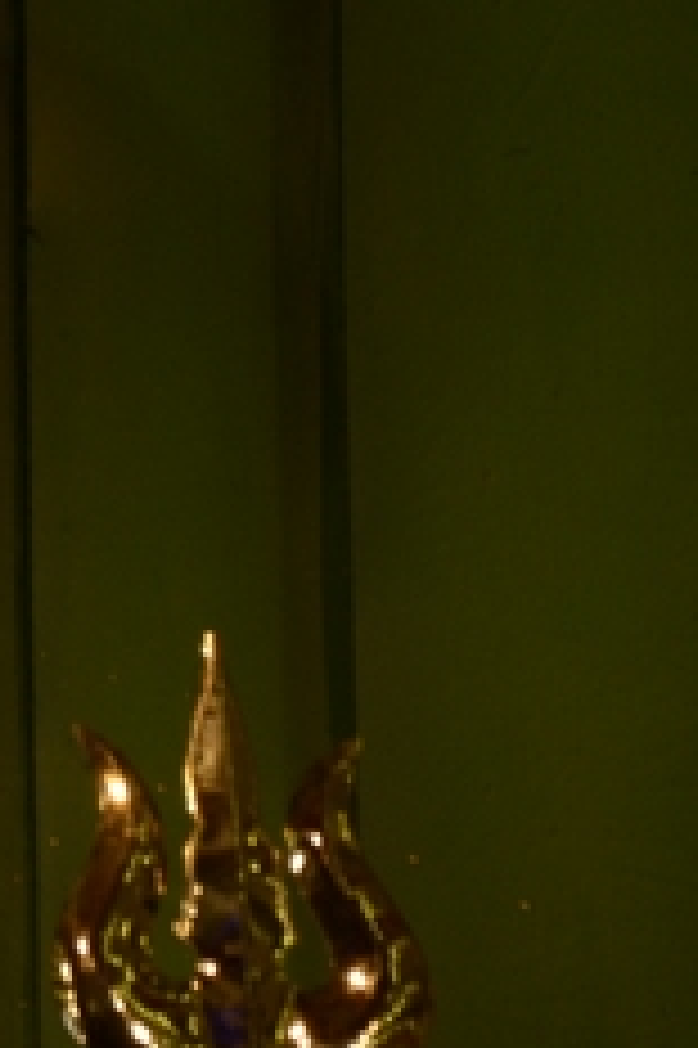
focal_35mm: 540
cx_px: -986
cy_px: 193
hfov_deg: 2.5
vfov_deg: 3.8
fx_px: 15719
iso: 500
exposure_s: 1/125
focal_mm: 105
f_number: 5.6
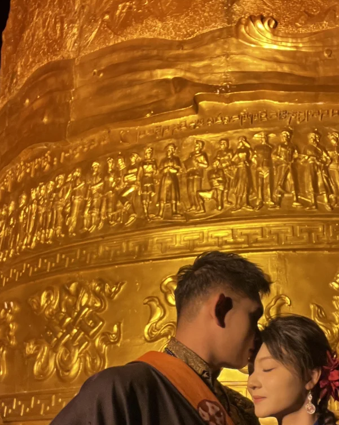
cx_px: 228
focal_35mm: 43
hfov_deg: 34.5
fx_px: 540
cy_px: 327
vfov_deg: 41.4
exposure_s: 1/50
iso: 125
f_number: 2.2
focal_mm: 2.71
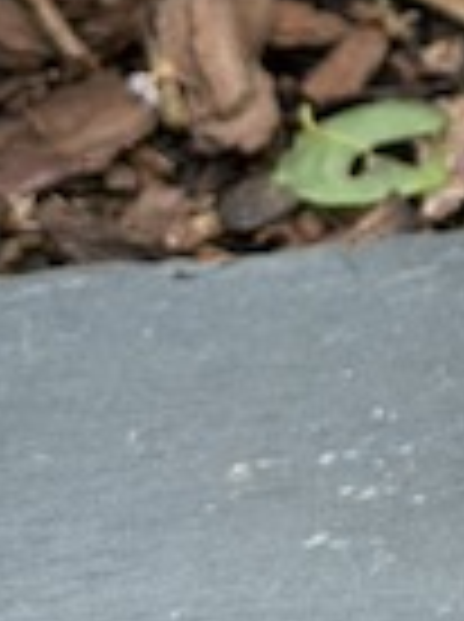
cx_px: 1063
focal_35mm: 223
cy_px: -288
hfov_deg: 6.4
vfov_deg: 8.7
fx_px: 3998
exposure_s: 1/816
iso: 64
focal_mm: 6.86
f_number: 1.78
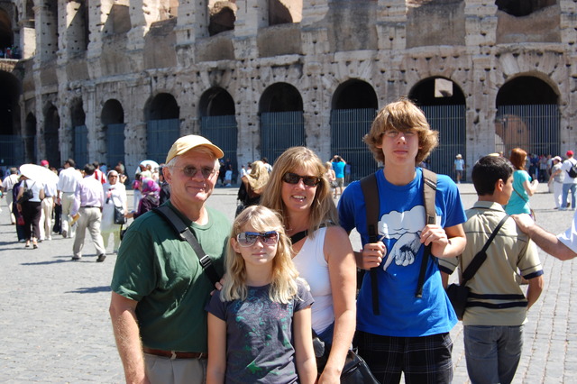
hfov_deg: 41.1
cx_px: 288
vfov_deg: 28.0
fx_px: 769
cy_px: 192
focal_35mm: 48
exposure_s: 1/250
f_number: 8
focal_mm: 32
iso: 200
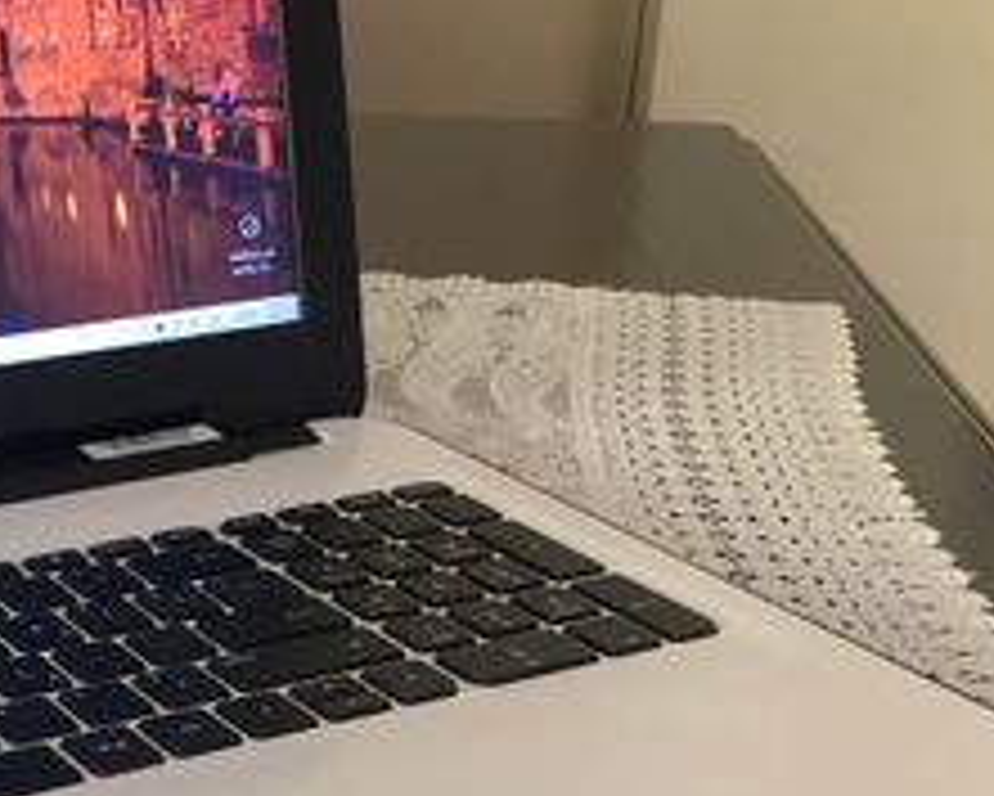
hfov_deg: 22.4
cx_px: -175
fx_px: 2325
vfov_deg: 19.4
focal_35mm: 79
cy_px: 454
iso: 100
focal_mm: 3.99
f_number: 1.8
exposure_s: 1/13
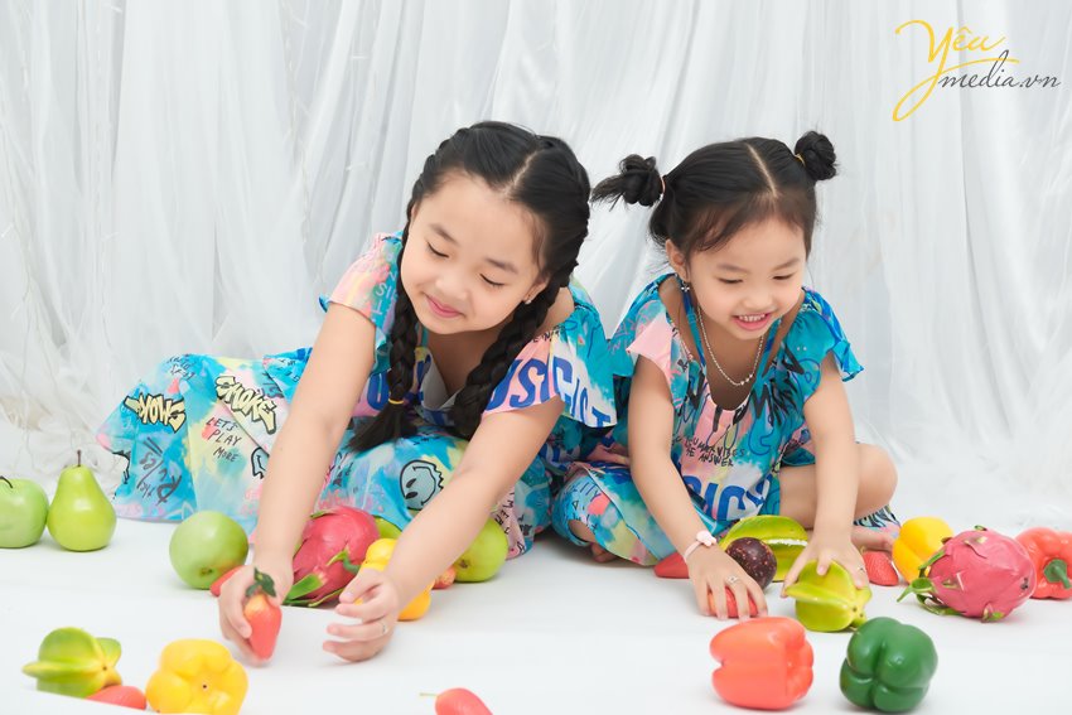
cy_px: 358
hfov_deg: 28.8
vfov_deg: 19.5
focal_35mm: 70
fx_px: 2085
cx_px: 536
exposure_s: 1/125
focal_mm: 70
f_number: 6.7
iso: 200
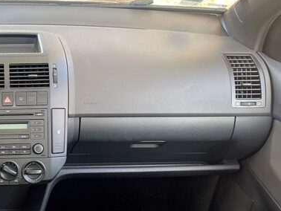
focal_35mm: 55
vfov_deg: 26.4
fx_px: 447
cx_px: 7
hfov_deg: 32.4
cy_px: 149
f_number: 1.6
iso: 125
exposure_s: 1/101
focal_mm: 5.1
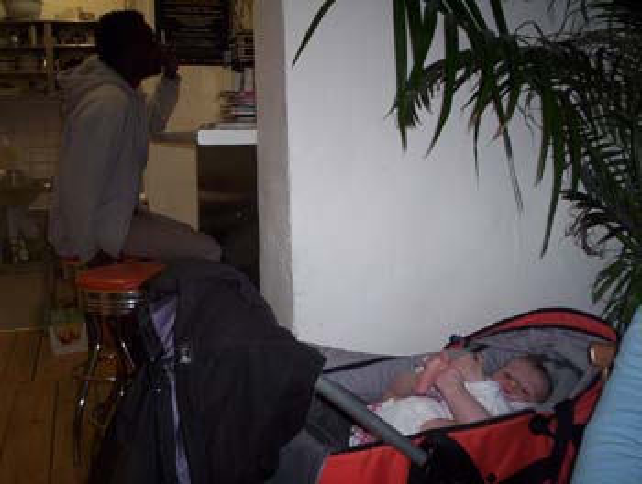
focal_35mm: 38
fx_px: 706
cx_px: 321
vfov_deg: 37.8
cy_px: 242
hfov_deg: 48.9
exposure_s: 1/60
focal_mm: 4.99
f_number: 4.5
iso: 140
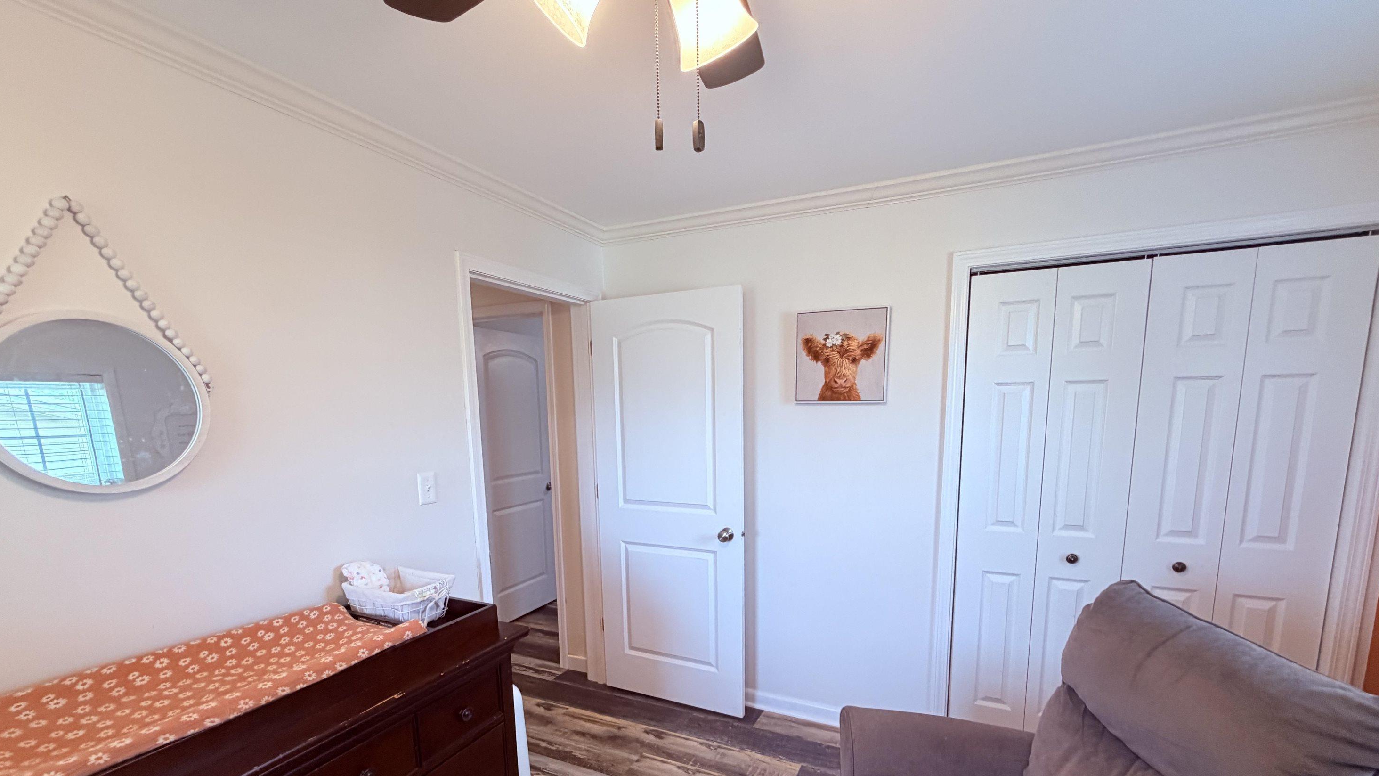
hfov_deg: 99.4
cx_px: 703
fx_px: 585
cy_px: 490
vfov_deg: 66.0
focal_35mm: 16
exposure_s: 1/120
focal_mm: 2.22
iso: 200
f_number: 2.2
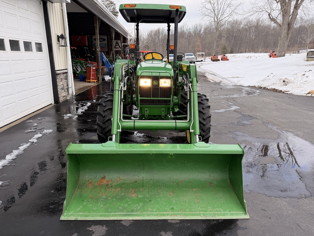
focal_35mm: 24
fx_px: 218
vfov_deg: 56.8
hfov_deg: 71.6
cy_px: 118
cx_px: 157
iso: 100
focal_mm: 6.76
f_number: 1.78
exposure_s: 1/1464
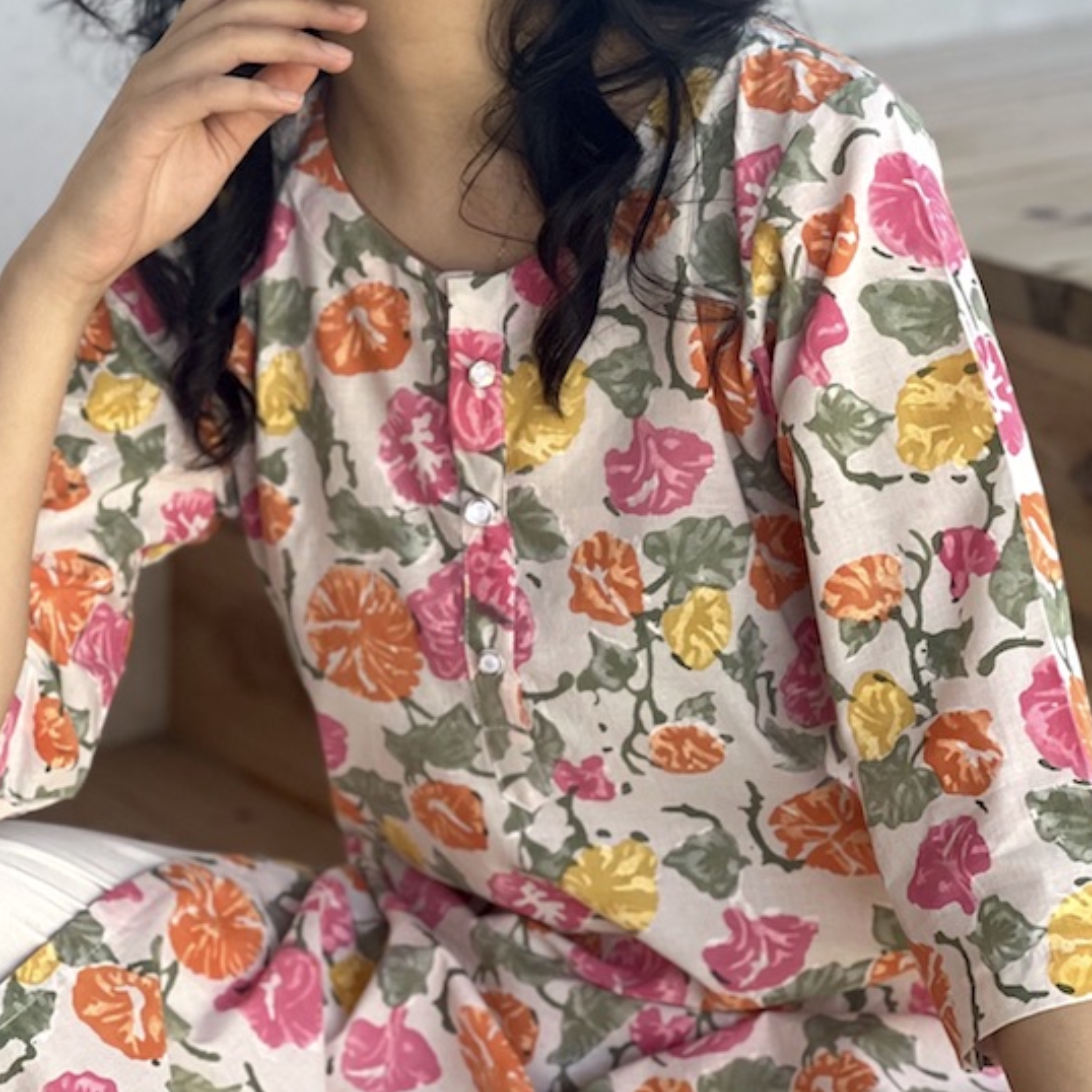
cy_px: 544
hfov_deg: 13.8
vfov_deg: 13.8
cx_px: 480
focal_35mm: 126
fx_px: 4497
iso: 100
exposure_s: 1/121
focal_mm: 9
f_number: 2.8
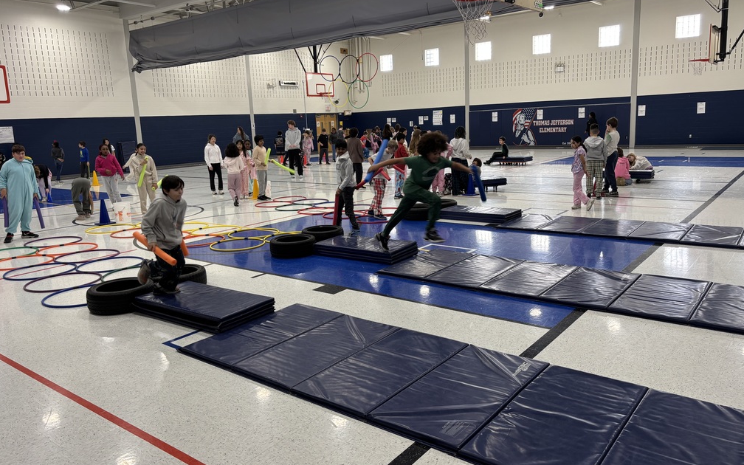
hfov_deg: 66.5
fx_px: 568
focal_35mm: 28
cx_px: 371
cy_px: 215
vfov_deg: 44.5
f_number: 1.6
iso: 64
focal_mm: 5.96
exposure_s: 1/121
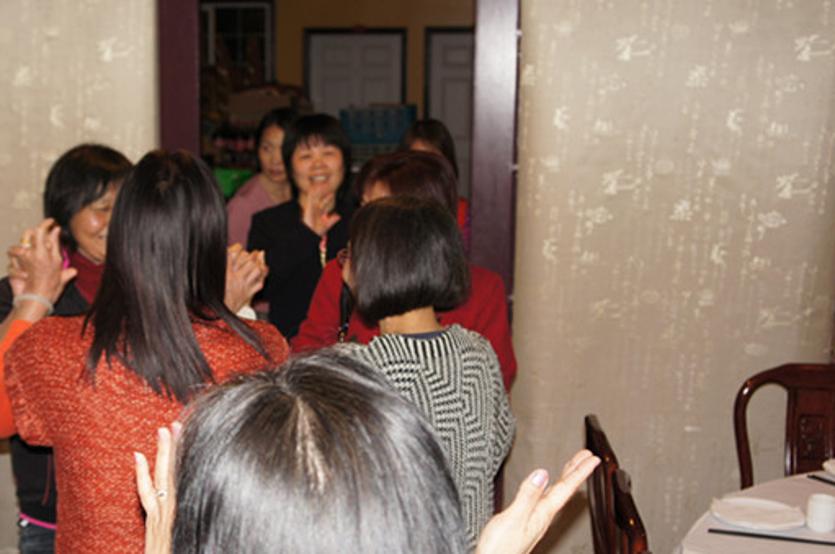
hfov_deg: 35.9
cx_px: 276
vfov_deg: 24.5
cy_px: 332
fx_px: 1274
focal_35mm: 55
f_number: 4
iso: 200
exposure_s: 1/60
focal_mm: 24
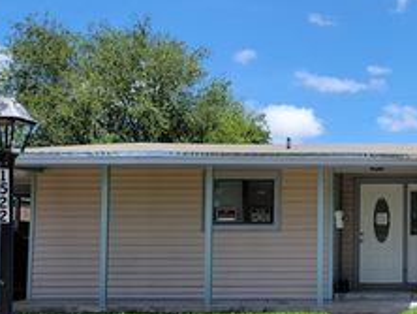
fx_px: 651
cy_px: 213
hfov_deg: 32.8
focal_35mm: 54
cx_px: 411
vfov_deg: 26.9
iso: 16
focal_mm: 6.7
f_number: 1.8
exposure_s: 1/788
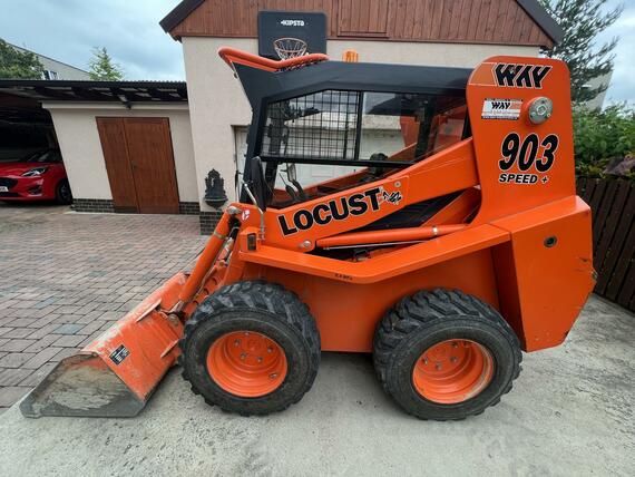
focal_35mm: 13
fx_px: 239
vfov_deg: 90.0
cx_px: 318
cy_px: 238
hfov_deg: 106.2
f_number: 1.8
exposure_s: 1/248
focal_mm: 1.57
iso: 32
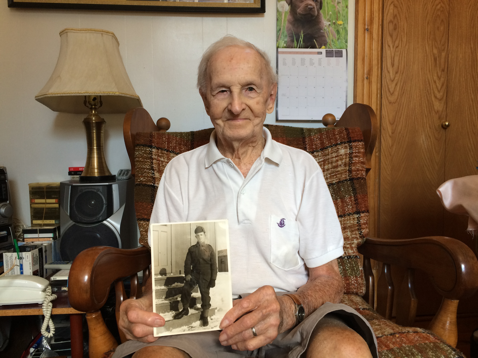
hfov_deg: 61.7
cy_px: 179
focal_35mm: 29
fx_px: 400
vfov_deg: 48.2
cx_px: 239
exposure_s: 1/30
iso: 64
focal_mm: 4.15
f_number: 2.2
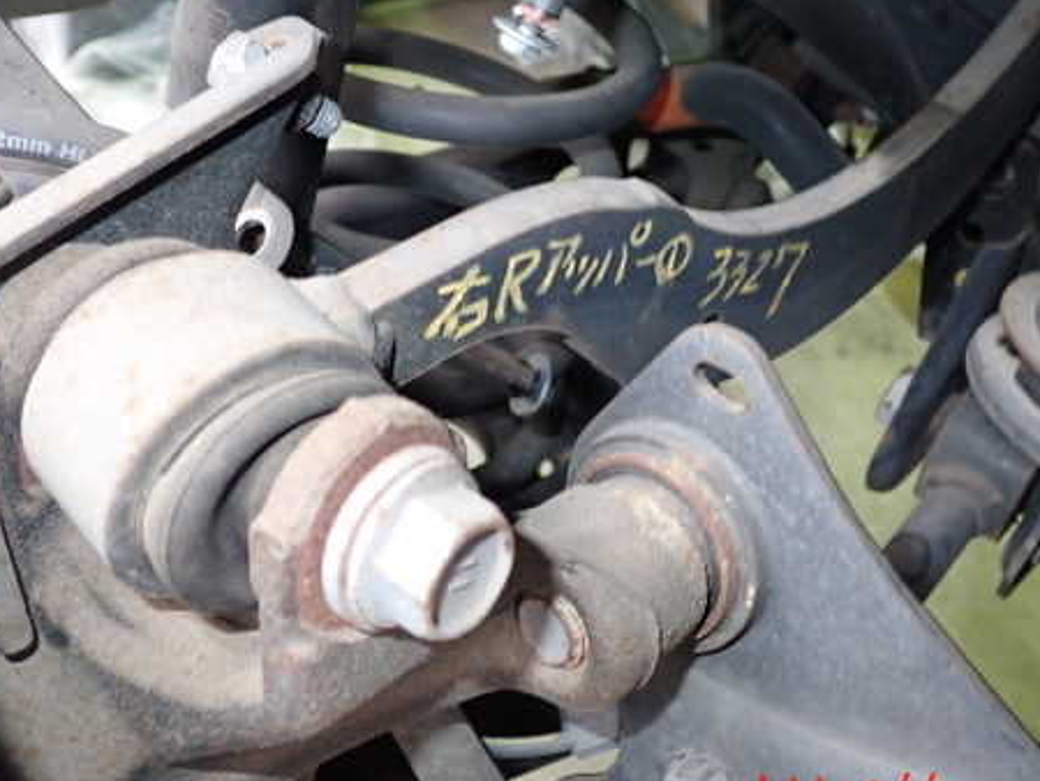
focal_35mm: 40
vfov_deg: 35.8
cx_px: 587
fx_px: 1202
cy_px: 307
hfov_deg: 46.7
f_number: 6.3
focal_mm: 5.4
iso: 500
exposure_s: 1/4
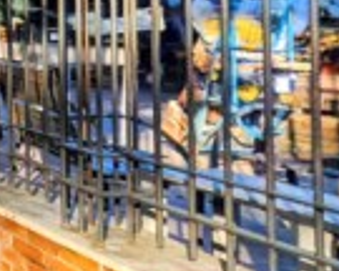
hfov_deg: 16.5
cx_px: -399
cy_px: -30
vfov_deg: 19.5
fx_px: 752
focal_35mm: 75
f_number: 2.2
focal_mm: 2.2
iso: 50
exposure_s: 1/182
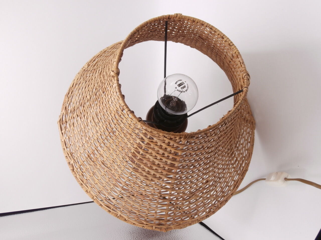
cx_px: 160
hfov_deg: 49.0
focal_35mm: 38
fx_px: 352
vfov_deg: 37.7
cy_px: 120
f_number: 3.9
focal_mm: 6.67
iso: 100
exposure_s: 1/160
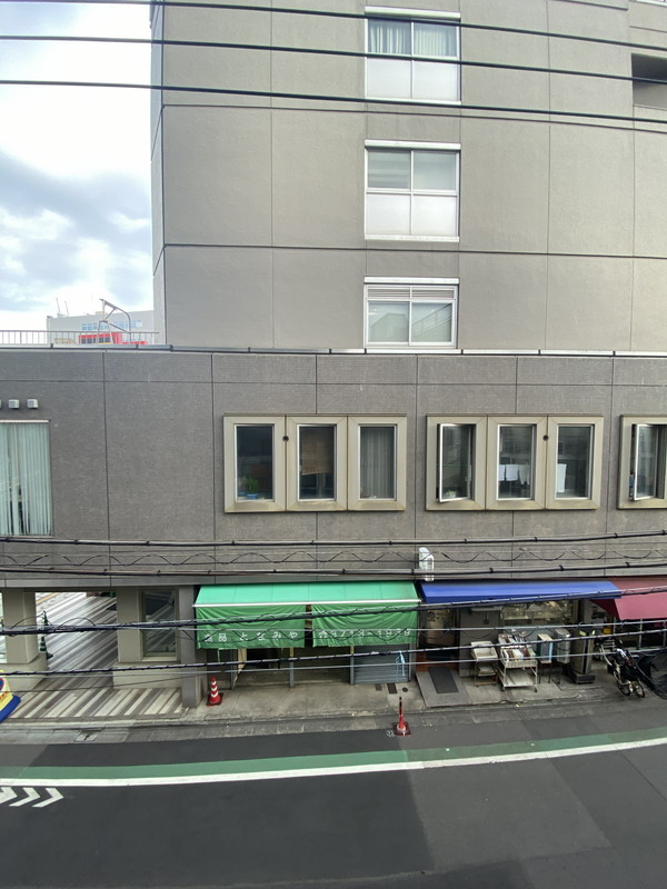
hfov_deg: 89.9
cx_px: 334
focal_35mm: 13
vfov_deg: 106.2
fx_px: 334
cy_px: 444
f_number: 2.4
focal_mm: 1.54
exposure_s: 1/122
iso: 80
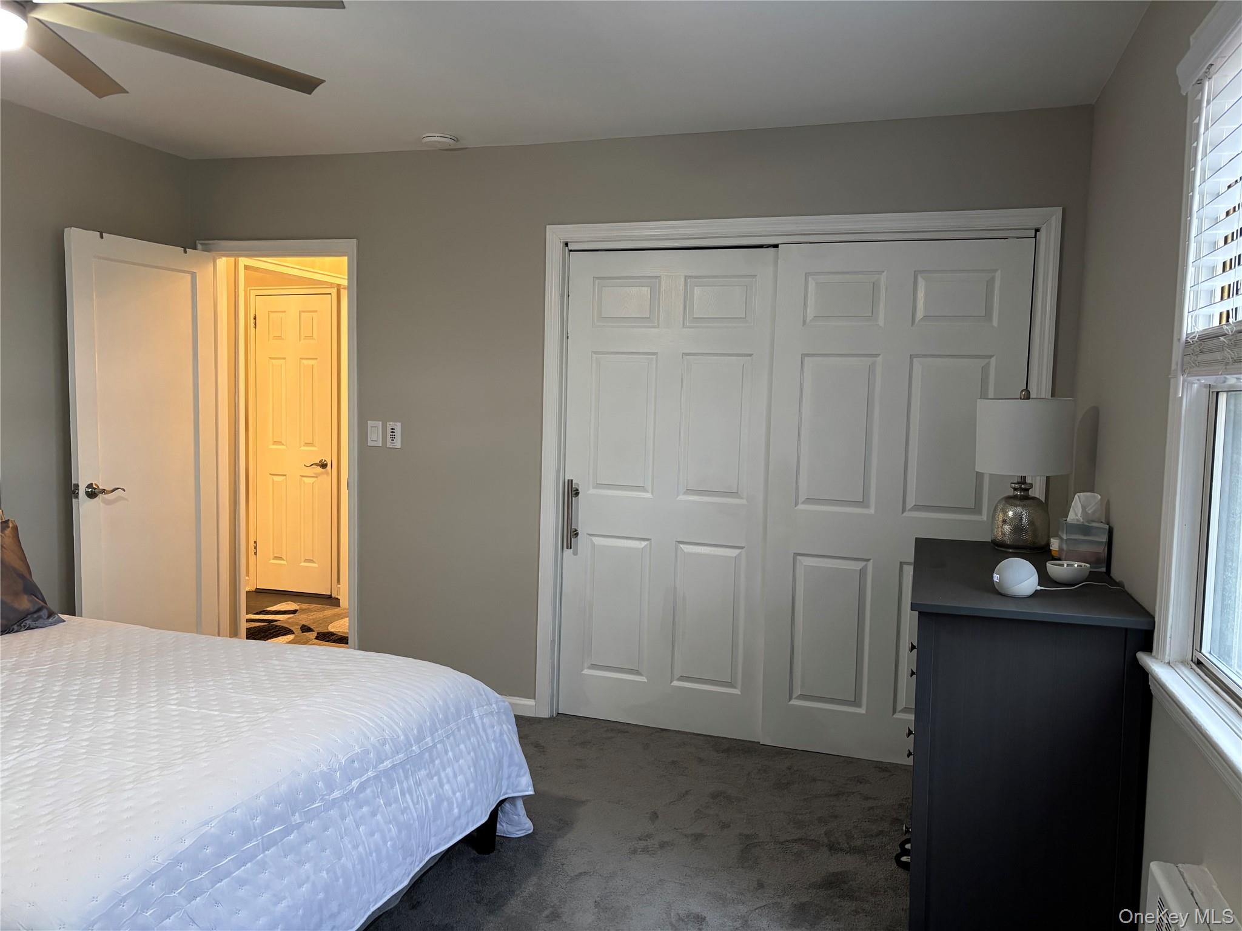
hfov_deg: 67.3
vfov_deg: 53.1
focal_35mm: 26
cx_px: 621
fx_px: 933
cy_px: 466
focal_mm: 5.96
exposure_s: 1/60
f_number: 1.6
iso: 250
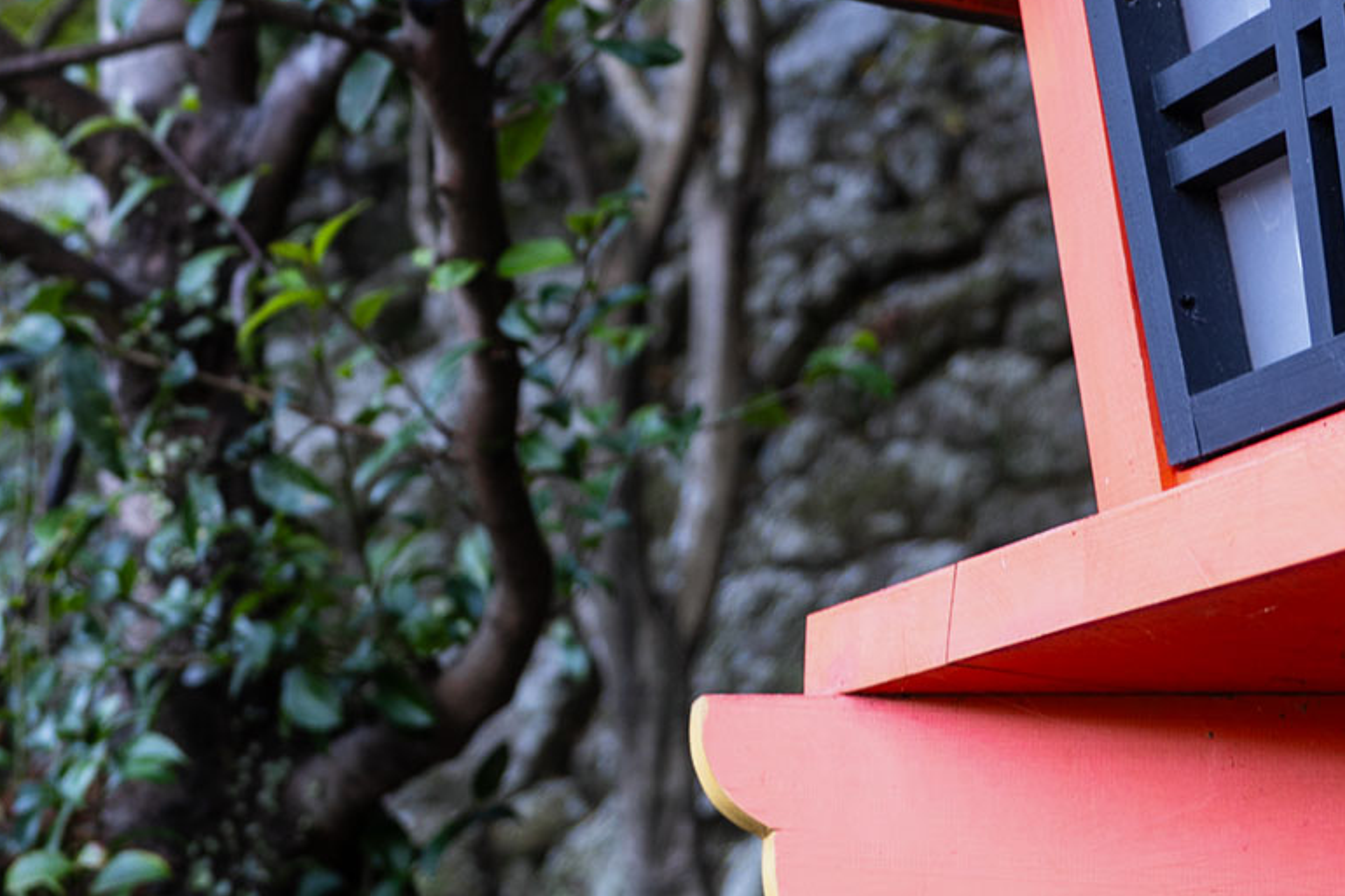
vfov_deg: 15.4
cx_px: 259
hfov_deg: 22.9
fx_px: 3270
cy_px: 86
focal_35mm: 88
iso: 100
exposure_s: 1/80
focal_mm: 20.8
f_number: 2.8
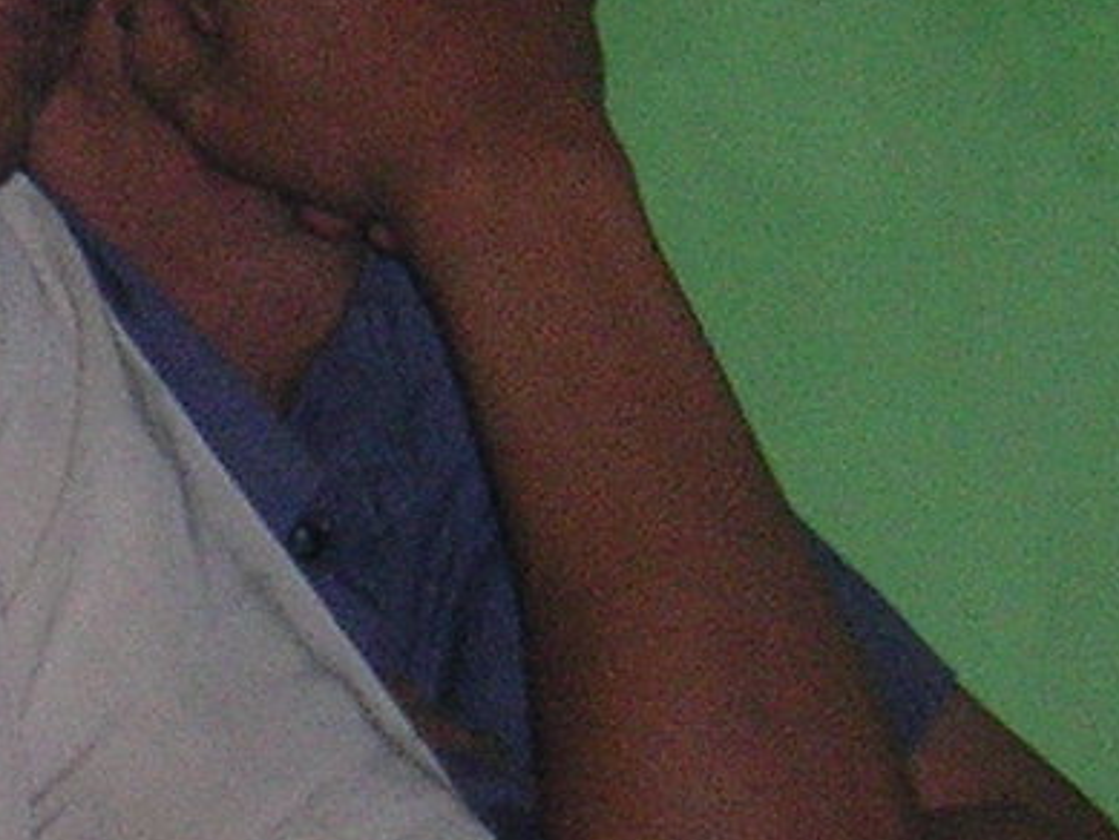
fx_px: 14357
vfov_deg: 3.4
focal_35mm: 444
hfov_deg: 4.5
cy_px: 357
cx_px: -101
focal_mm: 14.1
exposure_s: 1/60.1
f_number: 4.7
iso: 400
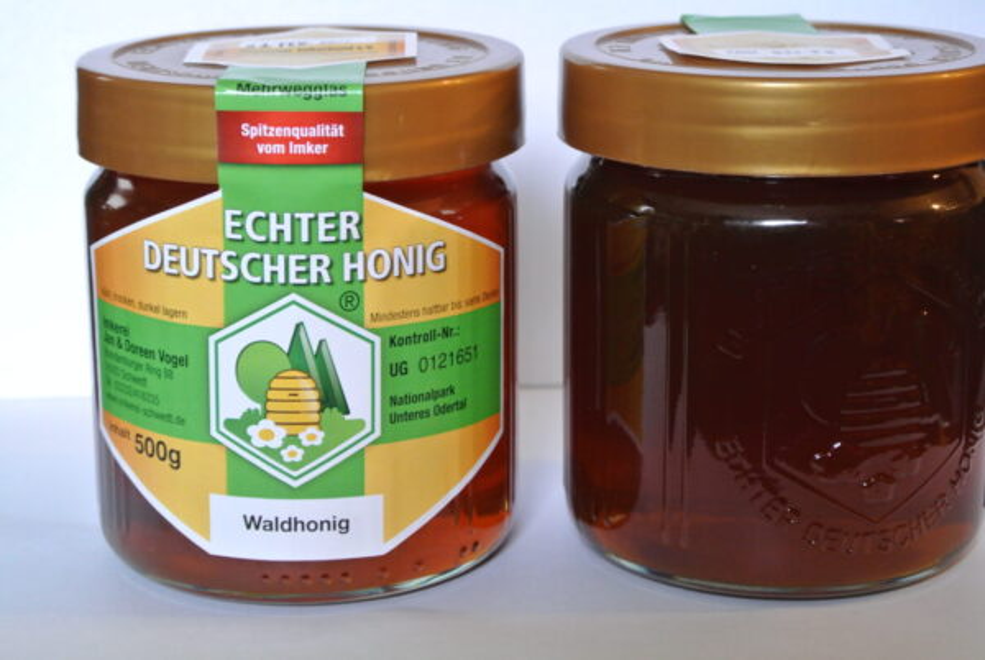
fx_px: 2219
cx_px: 492
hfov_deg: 25.0
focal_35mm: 81
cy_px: 330
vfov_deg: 16.9
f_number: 5.6
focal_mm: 30
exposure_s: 1/8
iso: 800
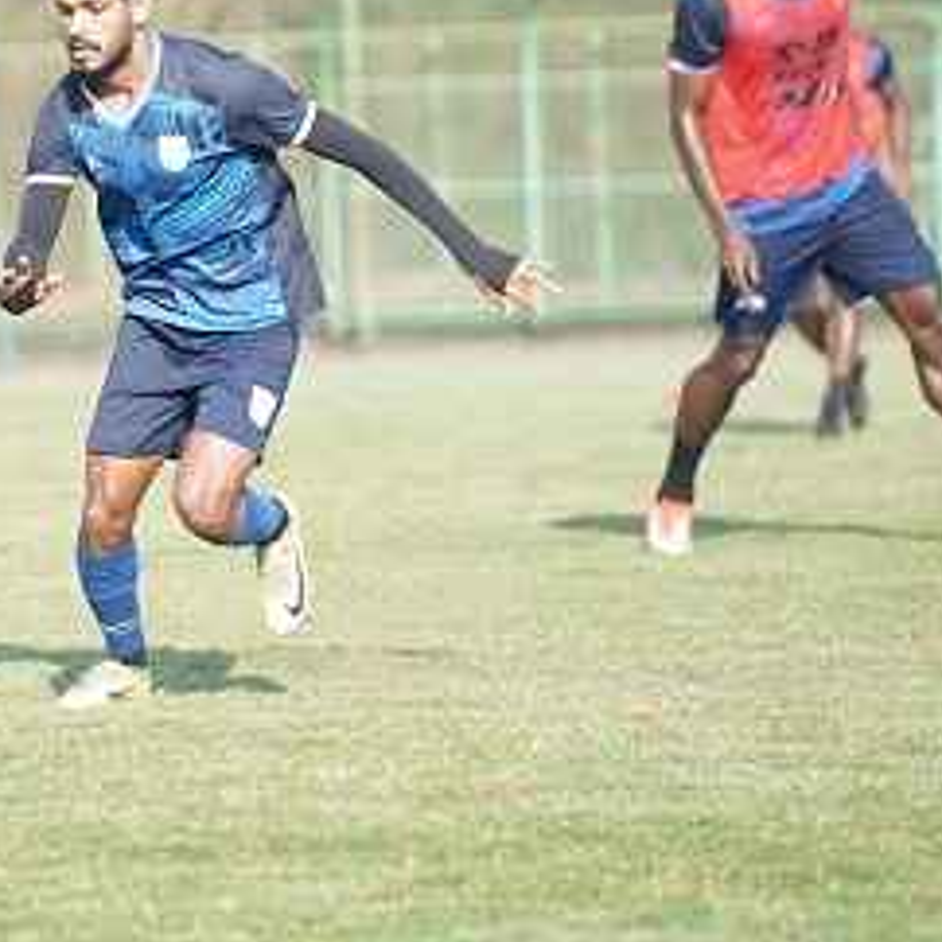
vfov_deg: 4.6
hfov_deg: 4.6
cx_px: 86
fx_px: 11699
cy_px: 167
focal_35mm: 380
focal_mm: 180
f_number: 2.8
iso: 250
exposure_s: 1/1000
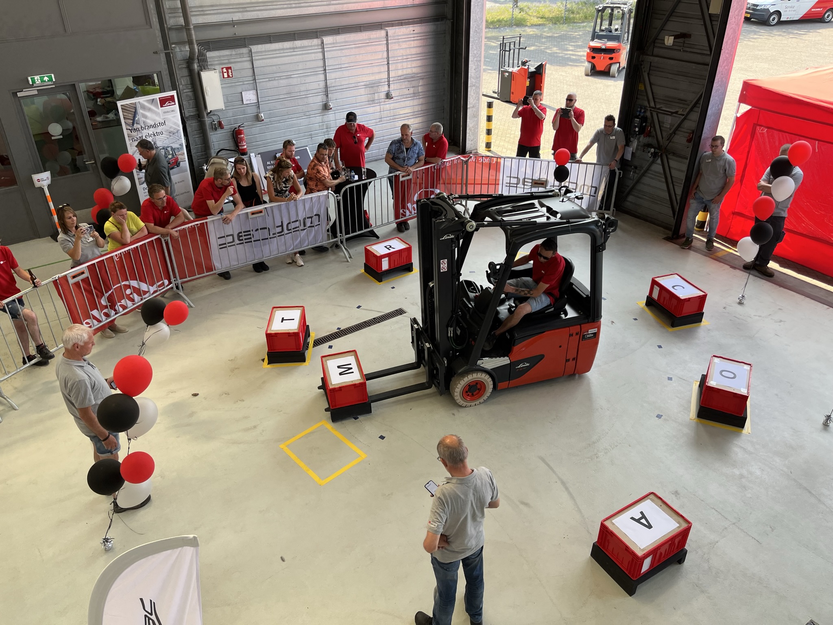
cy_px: 312
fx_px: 626
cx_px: 416
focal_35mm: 26
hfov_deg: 67.3
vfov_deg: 53.1
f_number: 1.6
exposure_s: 1/267
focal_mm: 5.1
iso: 50
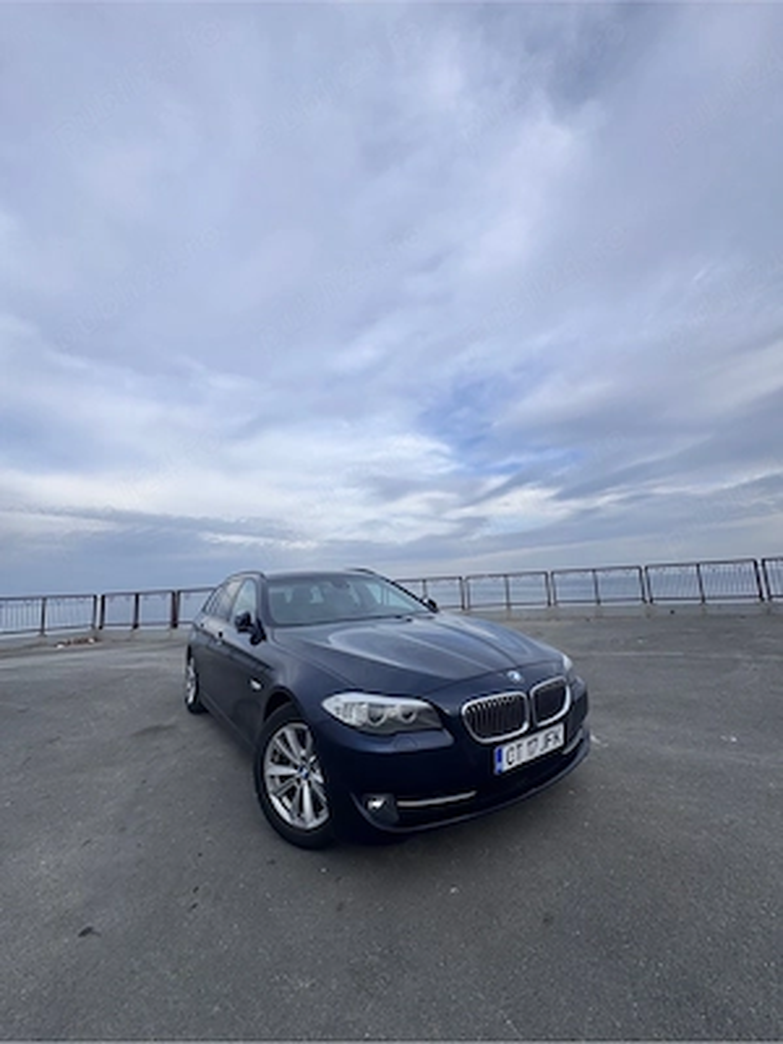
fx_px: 422
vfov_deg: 102.1
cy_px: 522
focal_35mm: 14
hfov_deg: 85.7
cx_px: 392
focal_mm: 2.22
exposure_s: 1/1637
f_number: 2.2
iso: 40
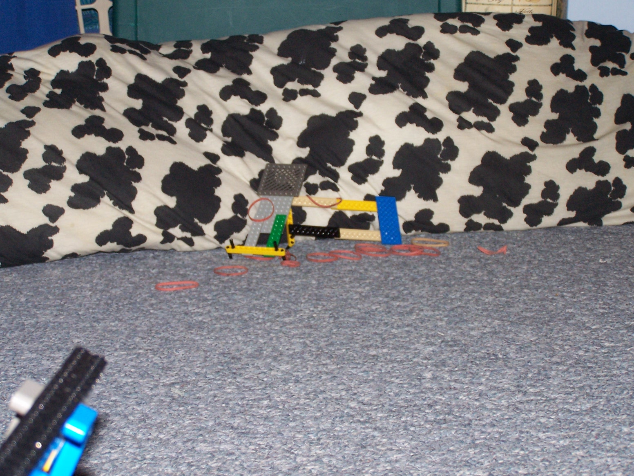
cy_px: 238
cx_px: 317
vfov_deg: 19.6
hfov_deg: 26.0
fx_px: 1374
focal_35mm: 75
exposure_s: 1/90
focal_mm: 12.4
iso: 140
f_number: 3.2
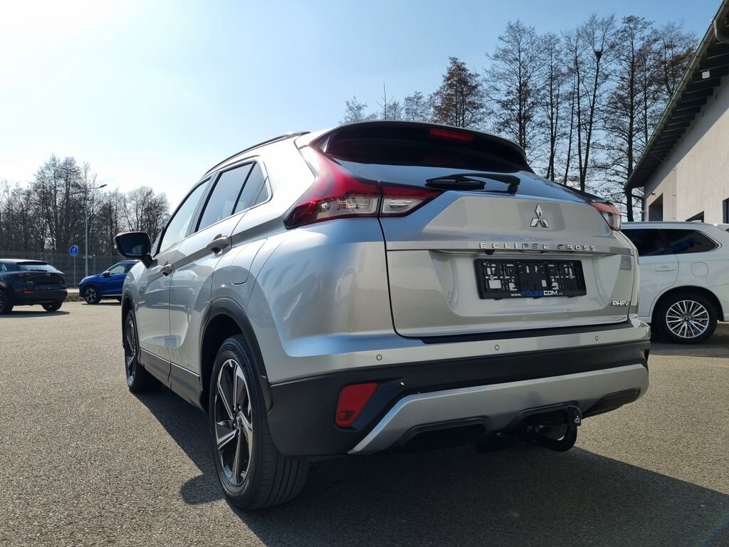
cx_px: 364
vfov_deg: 53.1
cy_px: 274
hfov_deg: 67.3
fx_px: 548
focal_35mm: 26
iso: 50
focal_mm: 5.4
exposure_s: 1/4024
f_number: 1.8
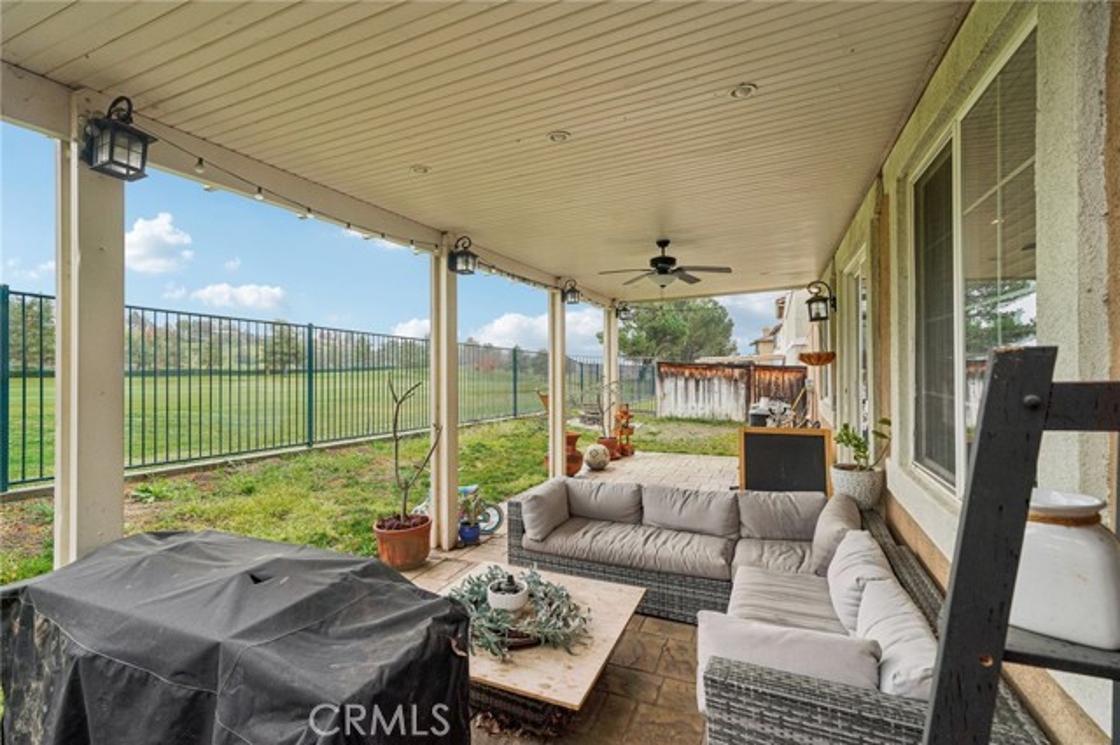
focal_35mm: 15
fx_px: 466
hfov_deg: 100.4
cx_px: 560
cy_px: 372
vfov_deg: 77.3
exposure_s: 1/60
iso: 100
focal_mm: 15
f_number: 8
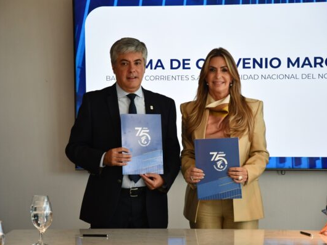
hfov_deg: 13.4
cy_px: 122
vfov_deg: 10.1
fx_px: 1388
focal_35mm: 147
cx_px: 159
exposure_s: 1/125
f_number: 5.6
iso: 1100
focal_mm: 90
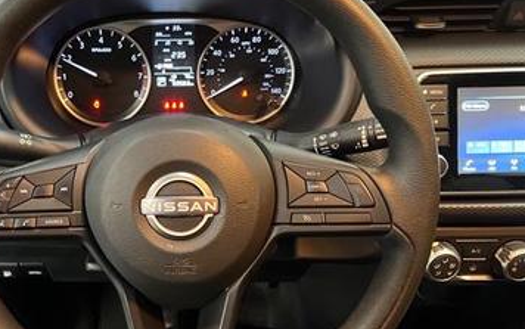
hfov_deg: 49.3
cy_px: 164
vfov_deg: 32.8
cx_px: 165
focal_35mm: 39
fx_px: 558
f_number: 1.5
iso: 800
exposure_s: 1/30
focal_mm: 5.7
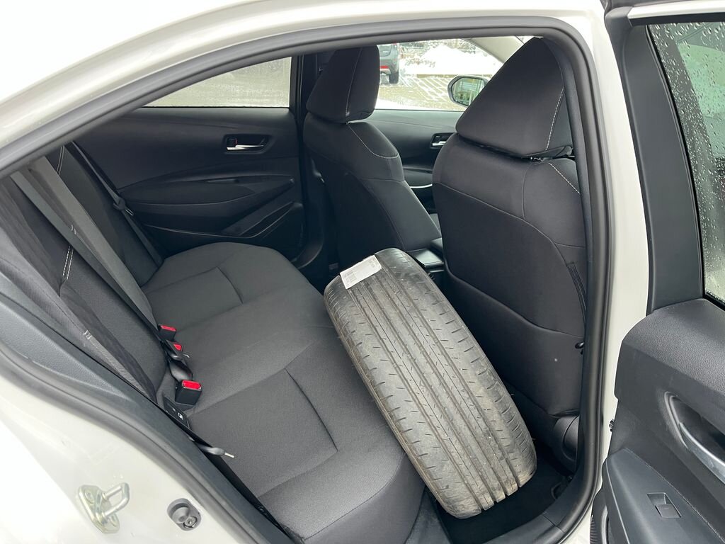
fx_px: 545
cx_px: 362
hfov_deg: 67.3
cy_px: 272
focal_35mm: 26
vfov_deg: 53.1
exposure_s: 1/75
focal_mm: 5.1
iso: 125
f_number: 1.6
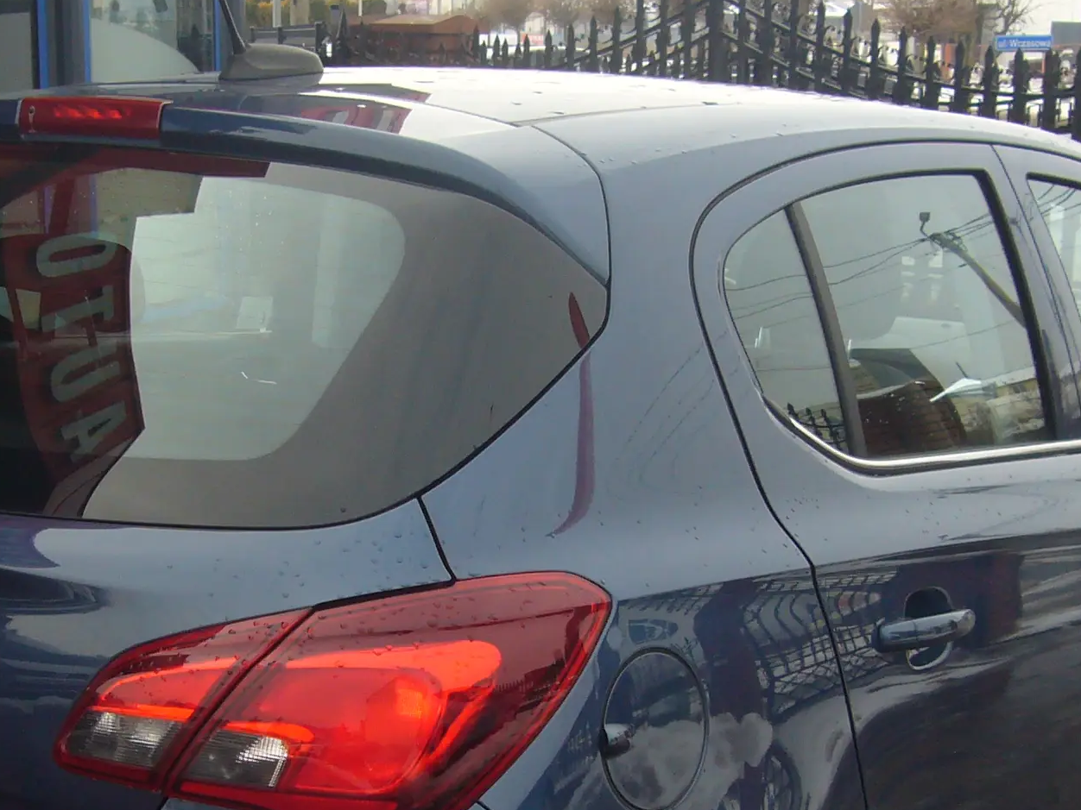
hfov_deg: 30.7
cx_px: 446
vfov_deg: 23.0
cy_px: 644
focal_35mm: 63
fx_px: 1967
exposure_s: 1/200
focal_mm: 4.6
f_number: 2.8
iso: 80
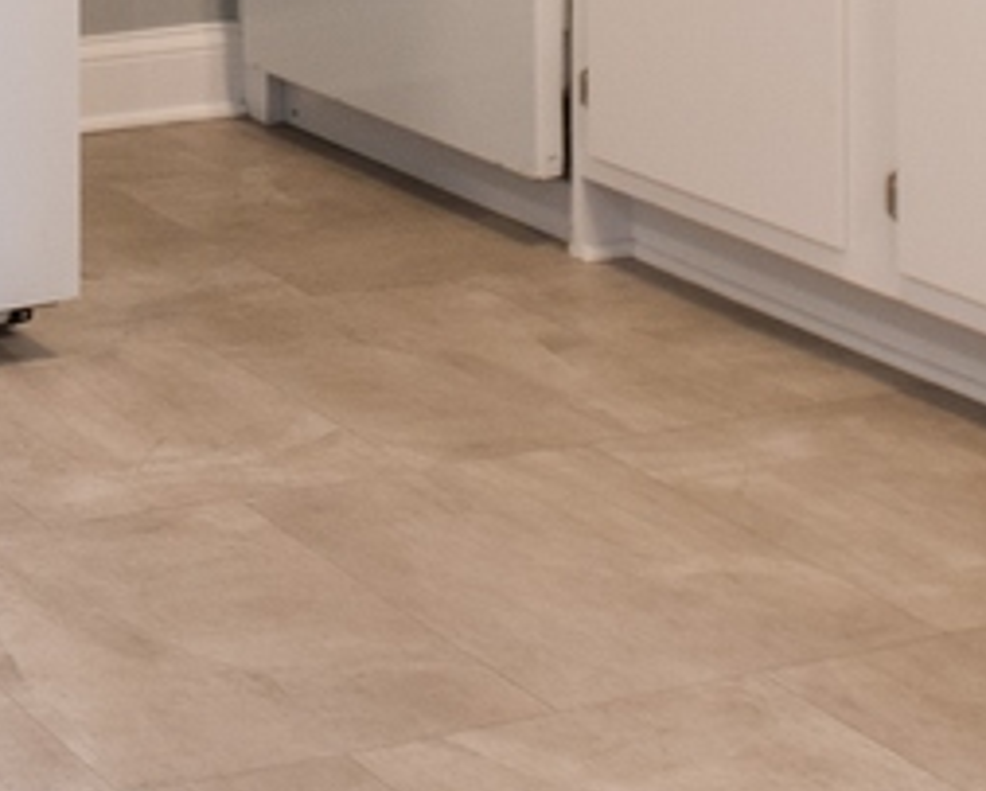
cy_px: -740
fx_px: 2629
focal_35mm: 90
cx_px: -698
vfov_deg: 14.5
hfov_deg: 17.8
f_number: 8
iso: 200
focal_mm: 10
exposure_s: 1/10
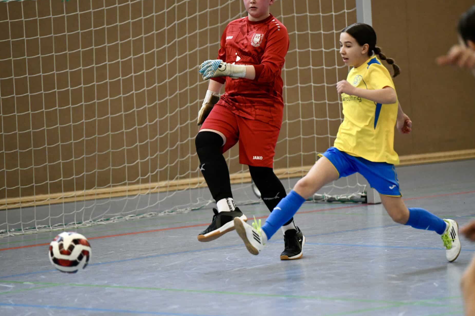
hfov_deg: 10.9
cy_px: 141
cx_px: 263
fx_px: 2494
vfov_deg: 7.3
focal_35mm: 189
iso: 5000
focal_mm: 170
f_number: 2.8
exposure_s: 1/1250
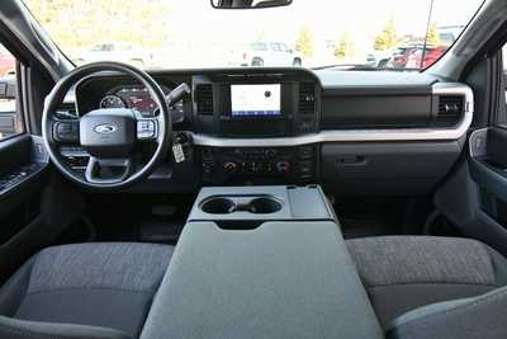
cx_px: 254
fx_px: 296
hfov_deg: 81.2
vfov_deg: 59.5
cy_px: 170
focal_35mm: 21
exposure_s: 1/200
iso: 800
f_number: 5
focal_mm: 14
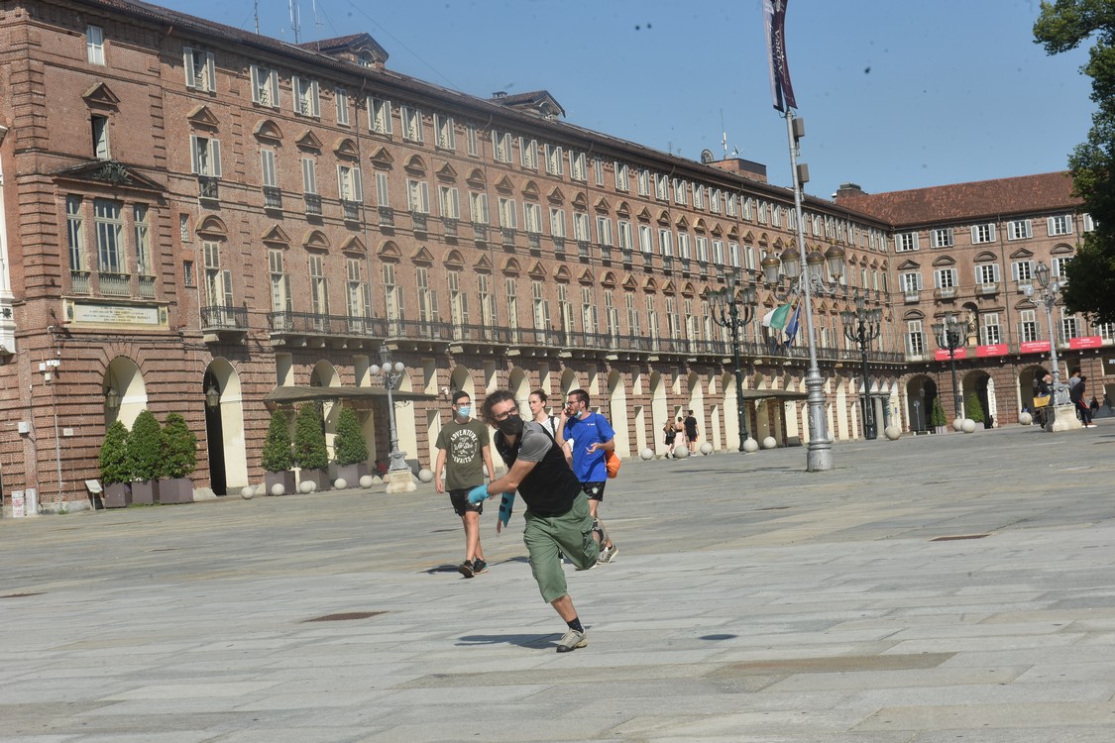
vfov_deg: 19.5
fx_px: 2168
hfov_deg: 28.8
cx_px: 558
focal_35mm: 70
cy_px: 372
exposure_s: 1/320
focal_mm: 70
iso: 400
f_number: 18
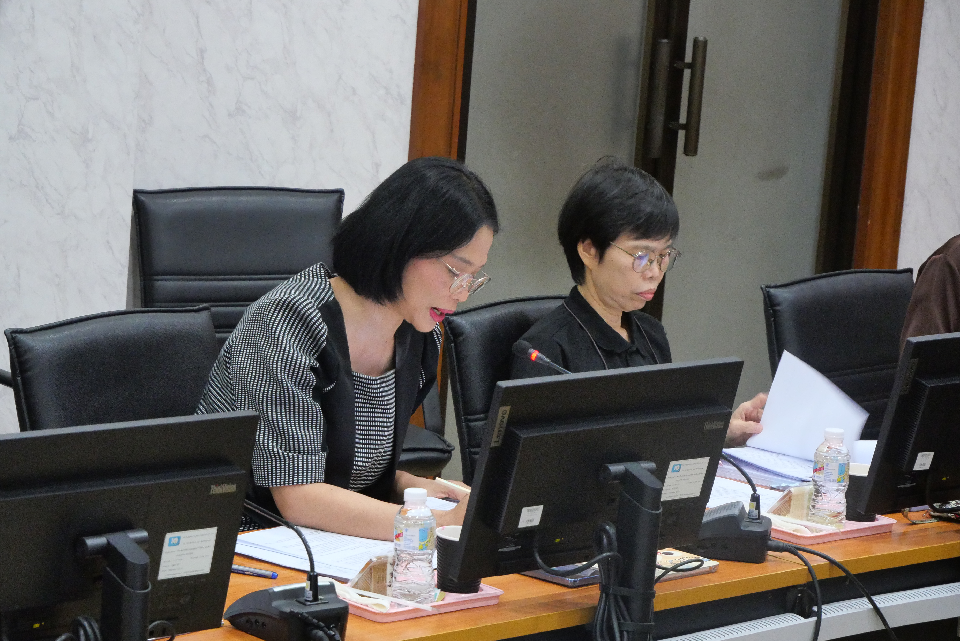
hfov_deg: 16.5
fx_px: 3309
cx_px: 480
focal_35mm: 124
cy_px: 320
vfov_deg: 11.1
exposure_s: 1/30
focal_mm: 60
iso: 3200
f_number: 5.6
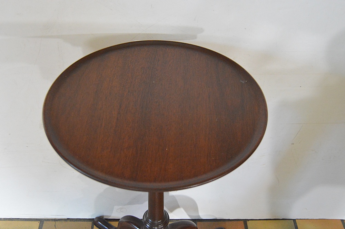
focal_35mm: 39
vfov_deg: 34.2
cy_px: 114
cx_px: 172
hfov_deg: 49.6
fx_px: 373
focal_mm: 26
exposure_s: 1/60
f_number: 4
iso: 3200
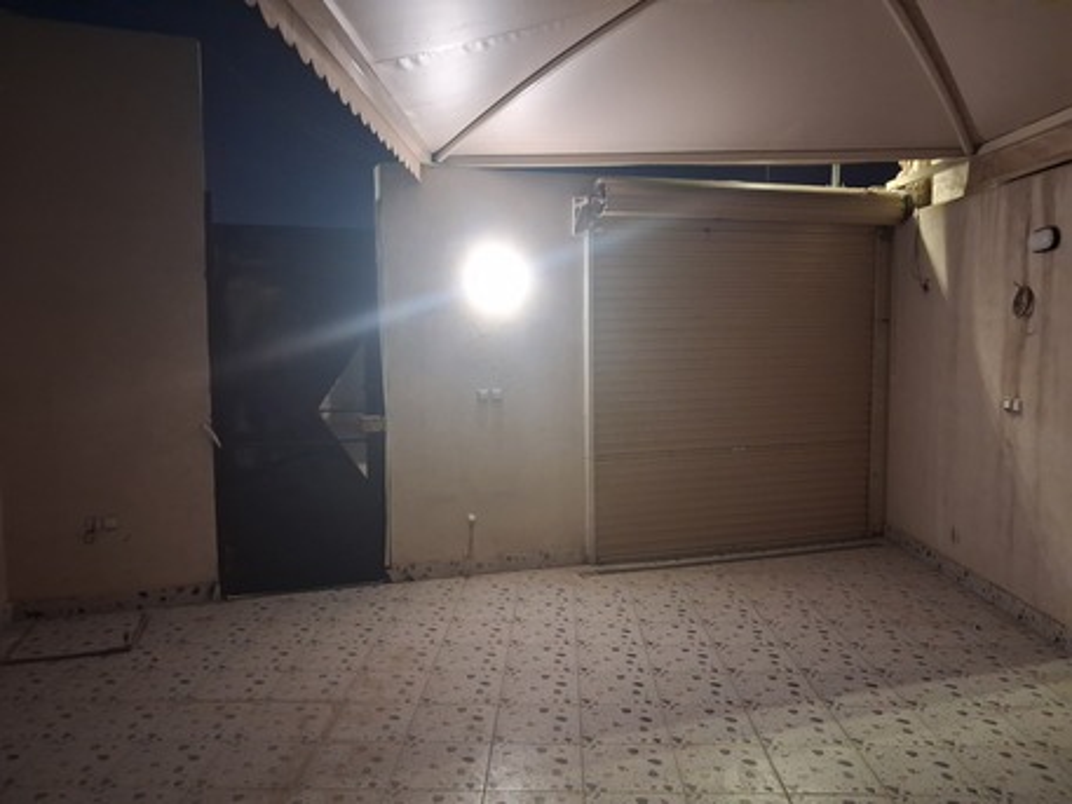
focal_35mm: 27
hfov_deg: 65.3
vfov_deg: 51.4
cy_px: 402
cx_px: 536
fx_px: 836
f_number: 1.8
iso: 500
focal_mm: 4
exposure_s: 1/40
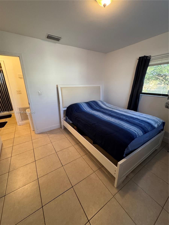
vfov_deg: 102.1
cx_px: 84
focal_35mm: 14
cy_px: 112
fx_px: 91
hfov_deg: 85.7
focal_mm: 2.22
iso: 400
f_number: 2.2
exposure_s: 1/60
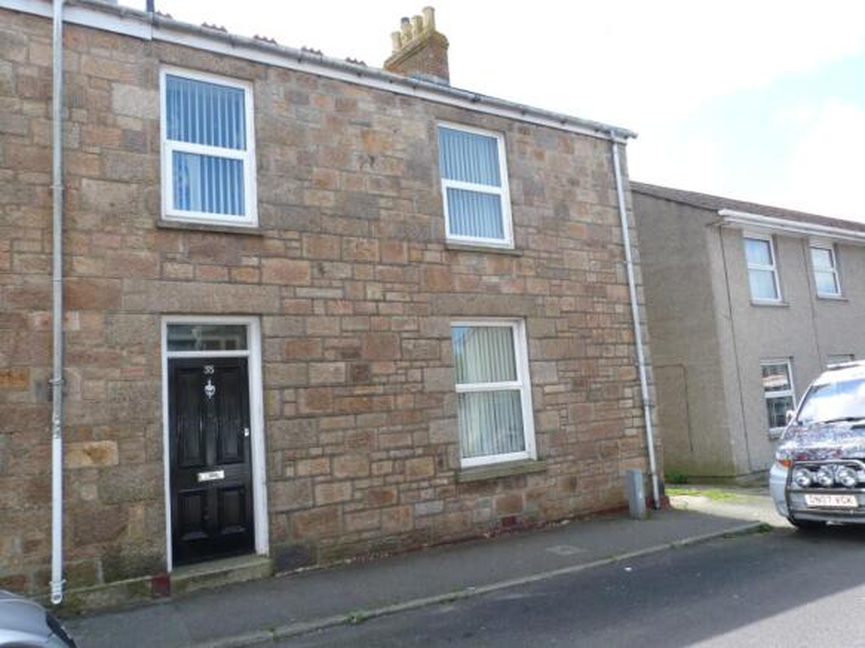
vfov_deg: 54.9
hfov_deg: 69.4
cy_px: 324
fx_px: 625
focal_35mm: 25
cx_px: 432
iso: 80
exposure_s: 1/200
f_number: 4
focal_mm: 4.5
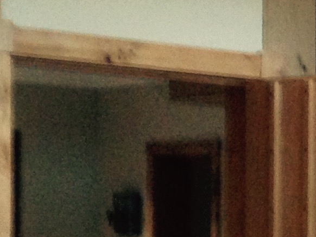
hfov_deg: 10.0
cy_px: 292
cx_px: 617
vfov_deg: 7.9
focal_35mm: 185
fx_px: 1690
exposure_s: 1/20
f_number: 2.4
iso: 160
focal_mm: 4.12
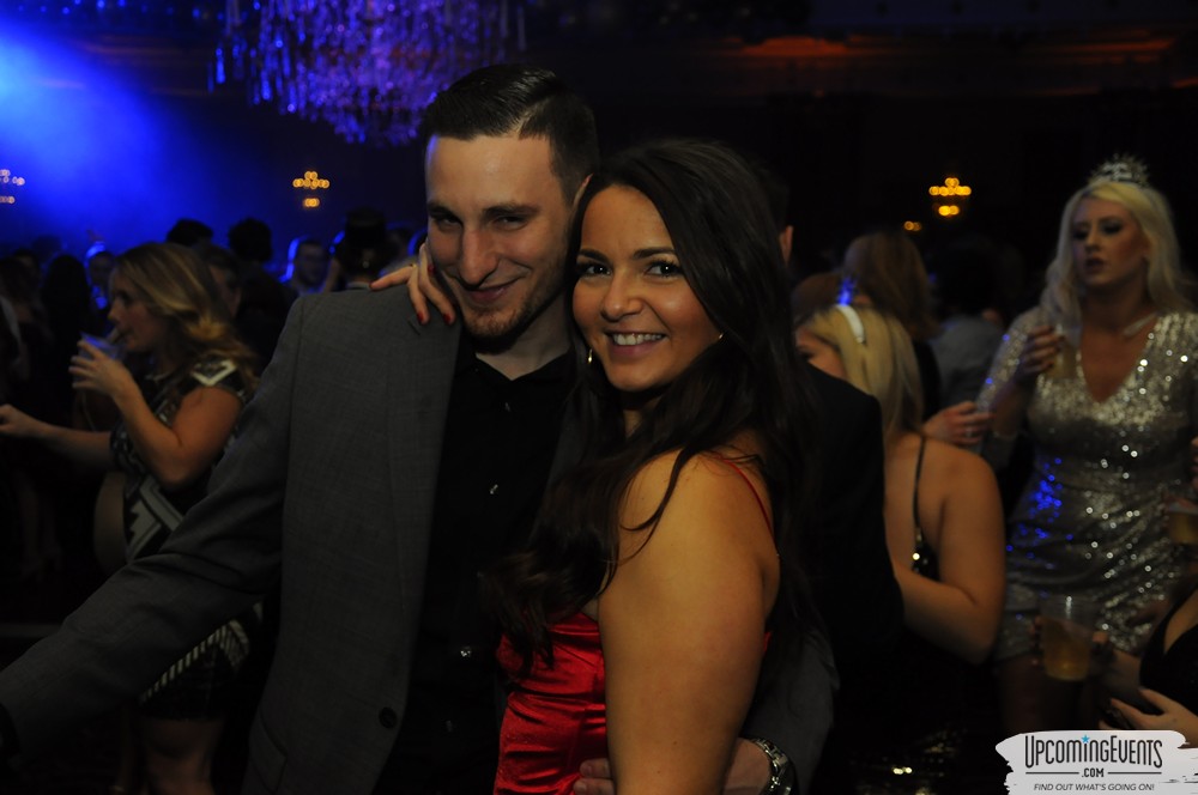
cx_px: 599
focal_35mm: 45
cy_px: 398
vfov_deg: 29.8
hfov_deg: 43.7
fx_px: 1496
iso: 800
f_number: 5
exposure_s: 1/60
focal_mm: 30
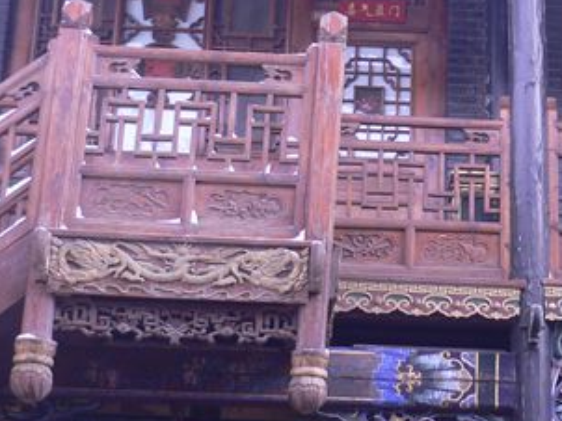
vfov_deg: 16.0
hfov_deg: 21.0
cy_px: 131
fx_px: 1492
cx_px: 467
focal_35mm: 92
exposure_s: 1/160
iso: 80
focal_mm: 5.8
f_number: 2.8
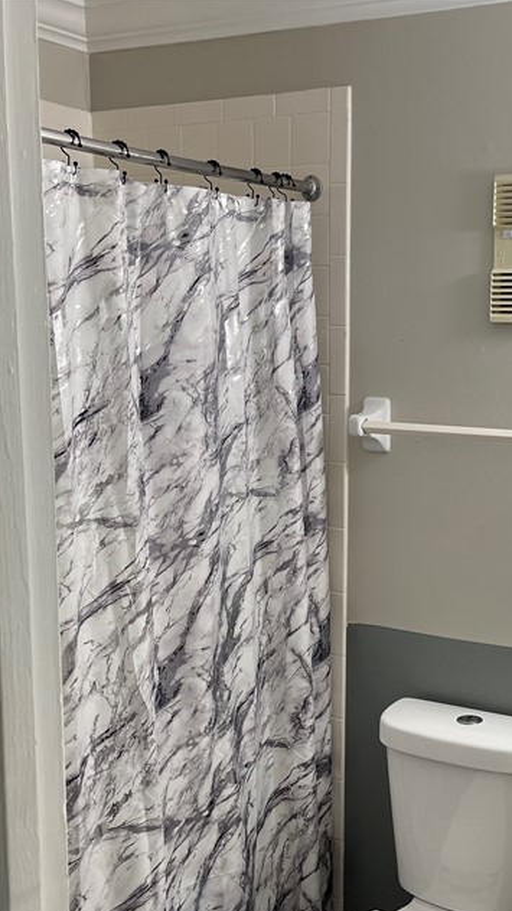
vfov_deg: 44.3
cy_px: 552
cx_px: 496
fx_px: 1110
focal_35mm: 46
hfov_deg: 24.9
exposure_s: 1/120
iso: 100
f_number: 1.6
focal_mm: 5.1
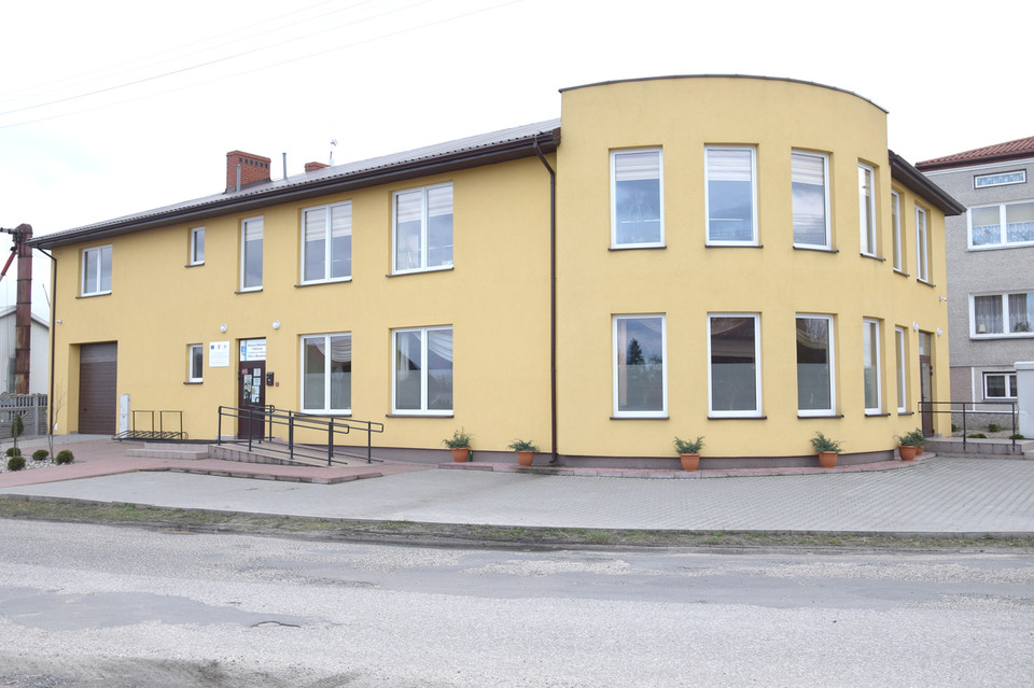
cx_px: 517
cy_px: 344
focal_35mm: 33
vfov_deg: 39.9
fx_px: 947
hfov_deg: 57.2
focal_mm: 22
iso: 250
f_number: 8
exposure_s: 1/250
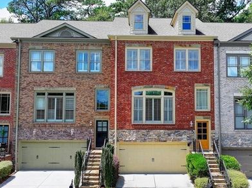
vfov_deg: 45.3
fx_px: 225
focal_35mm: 31
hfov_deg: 57.5
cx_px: 161
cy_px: 89
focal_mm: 12.3
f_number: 4
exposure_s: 1/40
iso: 100
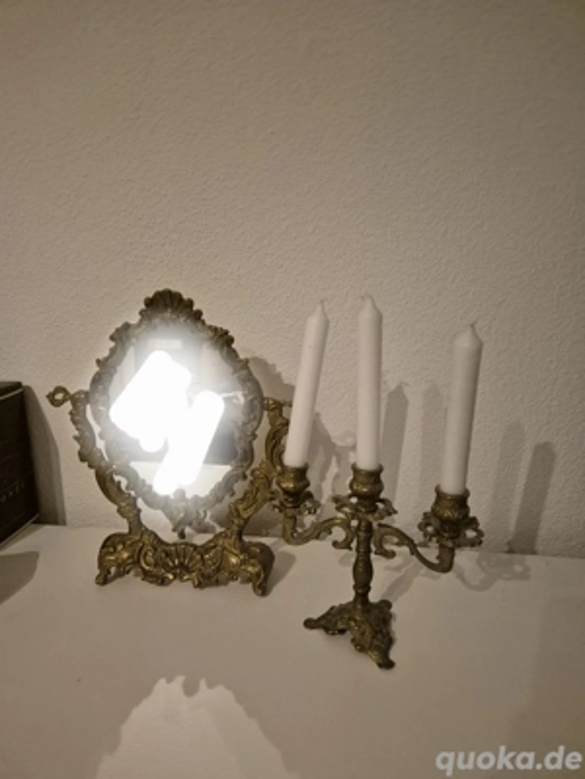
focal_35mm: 23
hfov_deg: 58.9
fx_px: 518
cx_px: 292
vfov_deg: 73.9
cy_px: 390
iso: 2500
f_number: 1.8
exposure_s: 1/100
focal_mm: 5.4
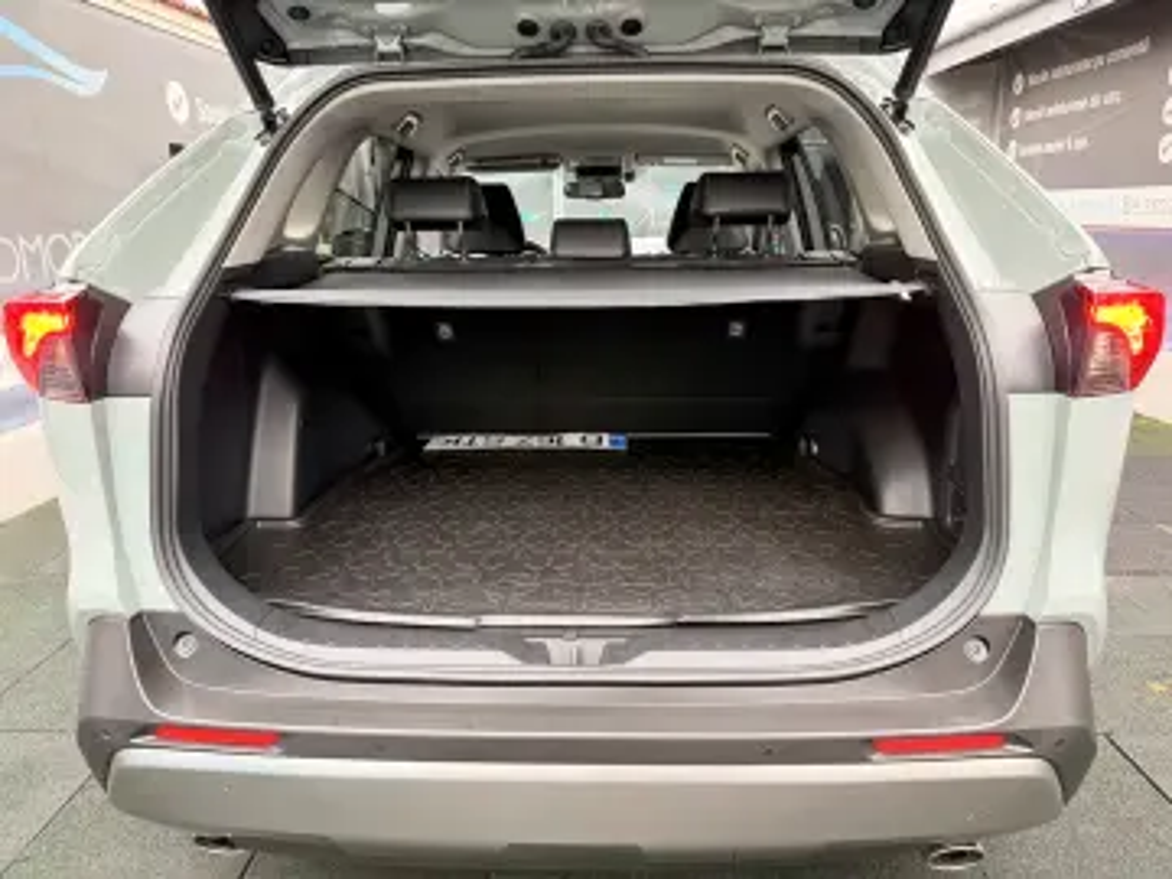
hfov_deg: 71.6
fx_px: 813
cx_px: 586
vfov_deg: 56.8
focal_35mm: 24
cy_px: 440
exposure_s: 1/60
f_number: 1.78
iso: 500
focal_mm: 6.76
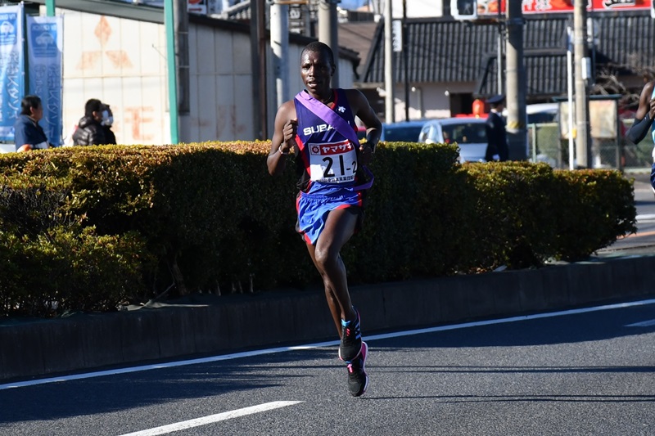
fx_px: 3056
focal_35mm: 168
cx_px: 328
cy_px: 218
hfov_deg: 12.2
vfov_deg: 8.2
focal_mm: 112
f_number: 5.6
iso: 400
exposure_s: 1/1600
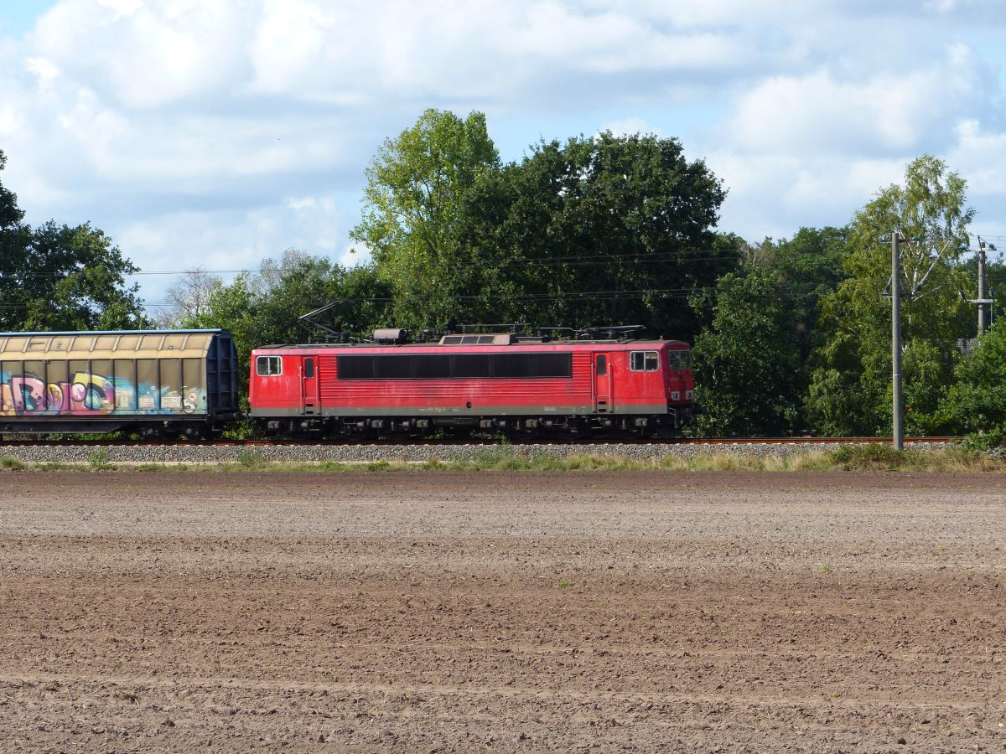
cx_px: 503
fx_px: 4127
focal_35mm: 142
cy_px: 377
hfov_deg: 13.9
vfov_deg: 10.4
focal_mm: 25.6
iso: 100
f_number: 4
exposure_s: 1/500
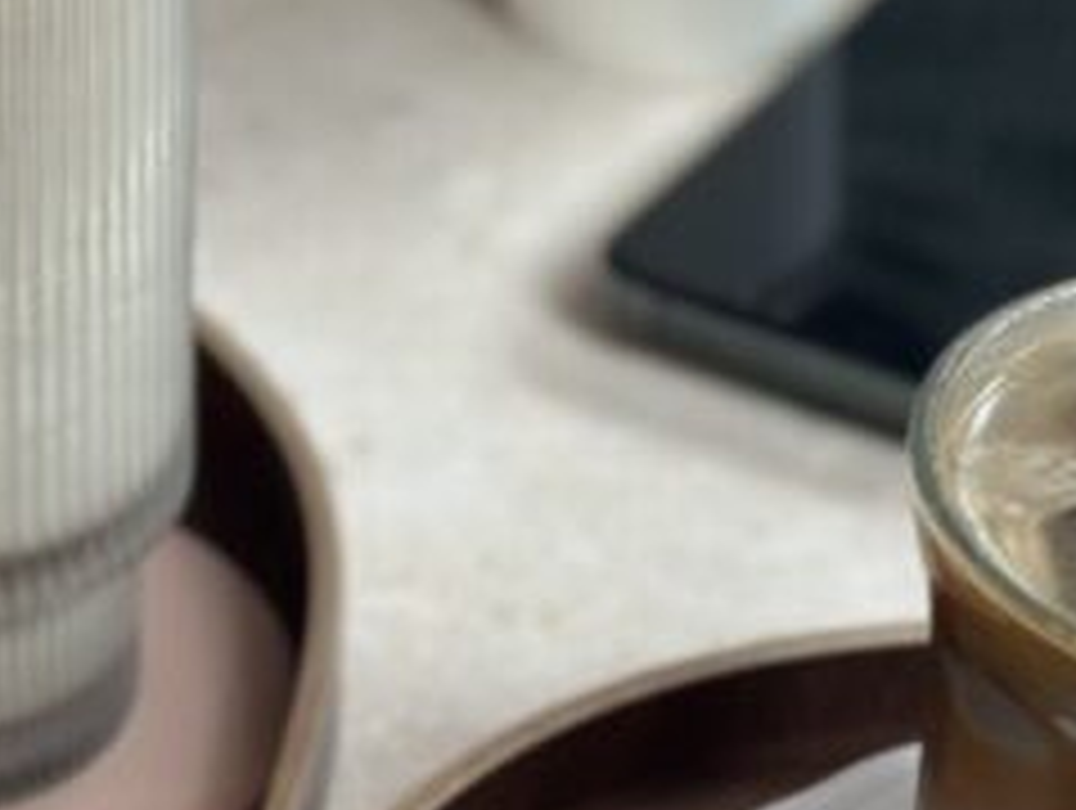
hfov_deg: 12.7
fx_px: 4794
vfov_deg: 9.6
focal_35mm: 154
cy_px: 850
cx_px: 108
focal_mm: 6.86
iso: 125
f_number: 1.78
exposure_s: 1/60
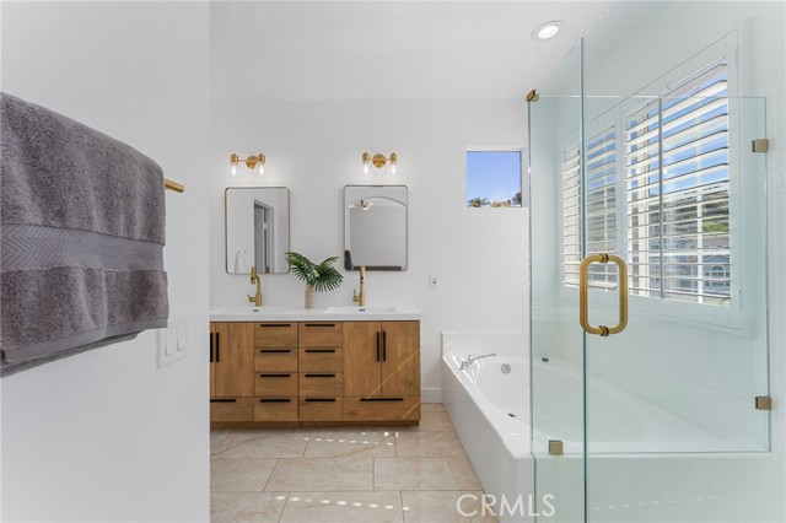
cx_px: 393
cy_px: 262
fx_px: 305
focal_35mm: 14
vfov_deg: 81.1
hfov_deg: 104.3
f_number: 9
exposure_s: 1/250
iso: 800
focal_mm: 14
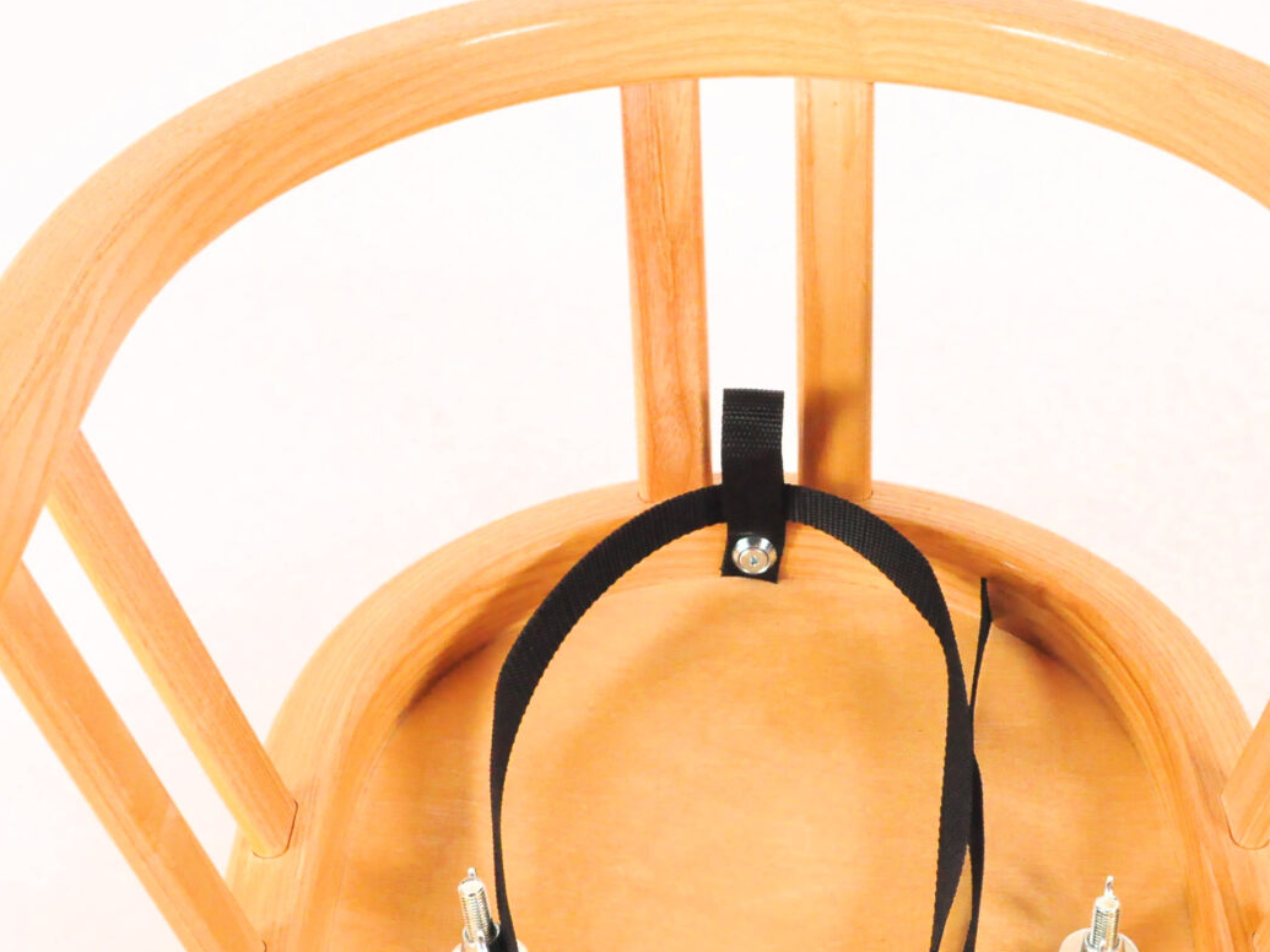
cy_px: 670
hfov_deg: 33.7
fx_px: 2091
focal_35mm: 57
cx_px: 734
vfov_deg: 25.5
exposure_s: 1/320
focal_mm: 20
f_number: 9
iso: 3200
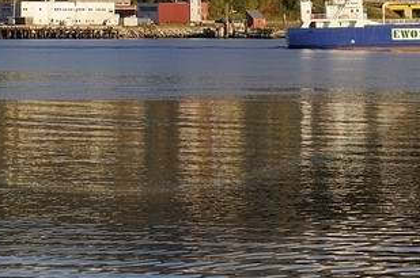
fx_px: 3017
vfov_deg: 5.2
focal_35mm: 259
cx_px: 116
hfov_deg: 8.0
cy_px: -302
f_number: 13
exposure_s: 1/160
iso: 200
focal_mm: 50
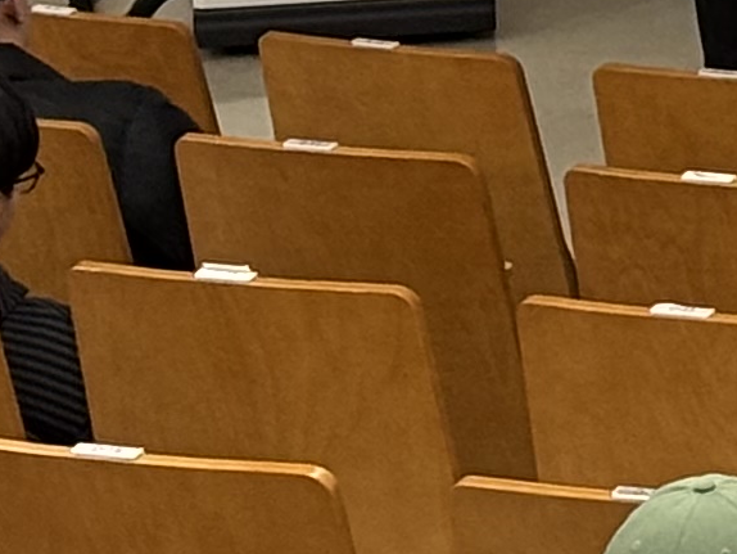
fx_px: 7774
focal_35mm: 365
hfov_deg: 5.3
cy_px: -893
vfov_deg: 4.0
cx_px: 1790
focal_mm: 5.96
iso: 80
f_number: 1.6
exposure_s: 1/60
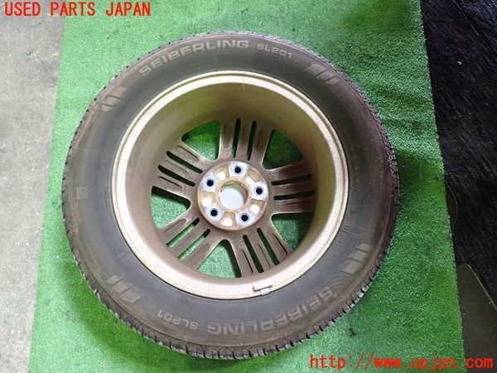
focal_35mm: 30
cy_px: 186
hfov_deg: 60.0
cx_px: 248
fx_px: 431
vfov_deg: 46.8
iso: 640
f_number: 2.3
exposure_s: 1/30
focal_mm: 5.4
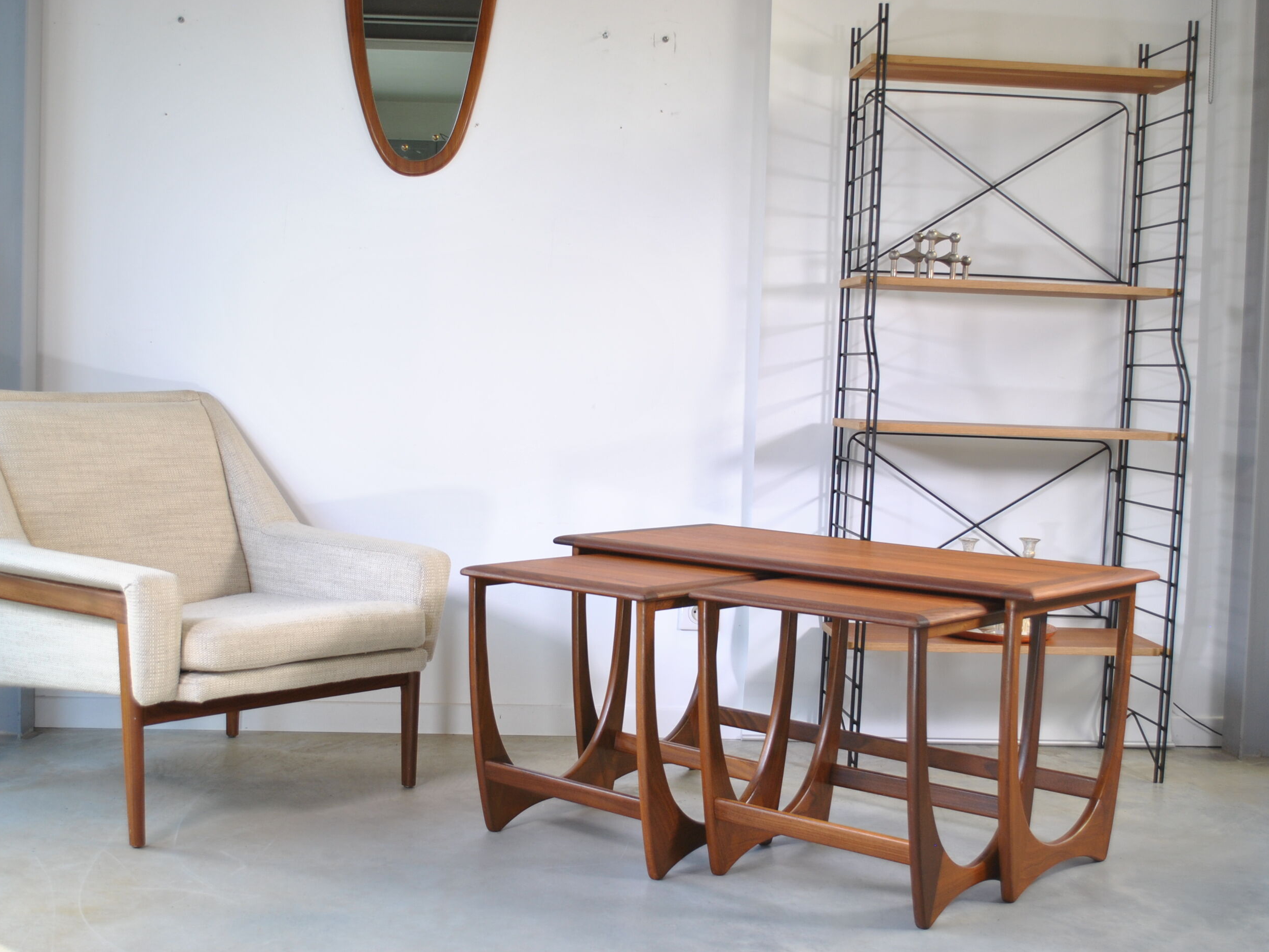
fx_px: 1613
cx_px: 581
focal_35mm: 44
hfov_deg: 42.9
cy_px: 479
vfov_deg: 32.9
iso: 200
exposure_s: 1/40
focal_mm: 26
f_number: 4.5
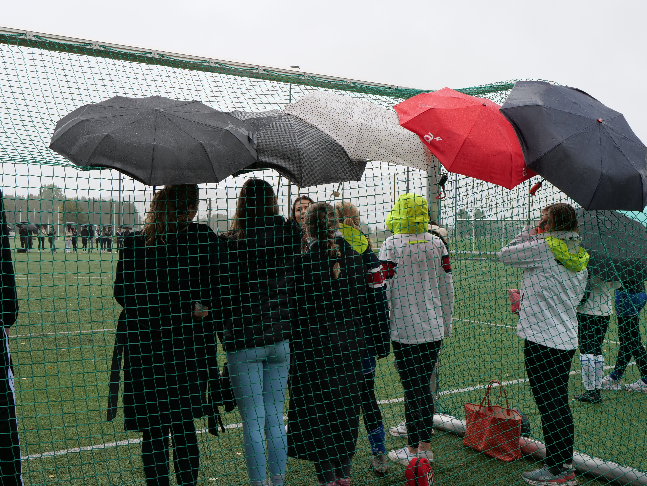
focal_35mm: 40
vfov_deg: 35.9
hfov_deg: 46.7
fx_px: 748
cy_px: 231
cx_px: 296
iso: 200
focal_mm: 16
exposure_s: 1/125
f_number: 6.3
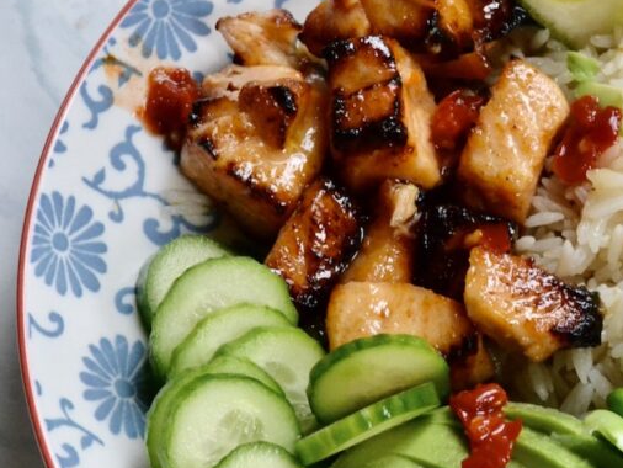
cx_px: 552
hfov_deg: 14.0
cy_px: 271
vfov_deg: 10.6
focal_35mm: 140
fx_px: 2521
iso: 3200
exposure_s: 1/100
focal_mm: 48
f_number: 10
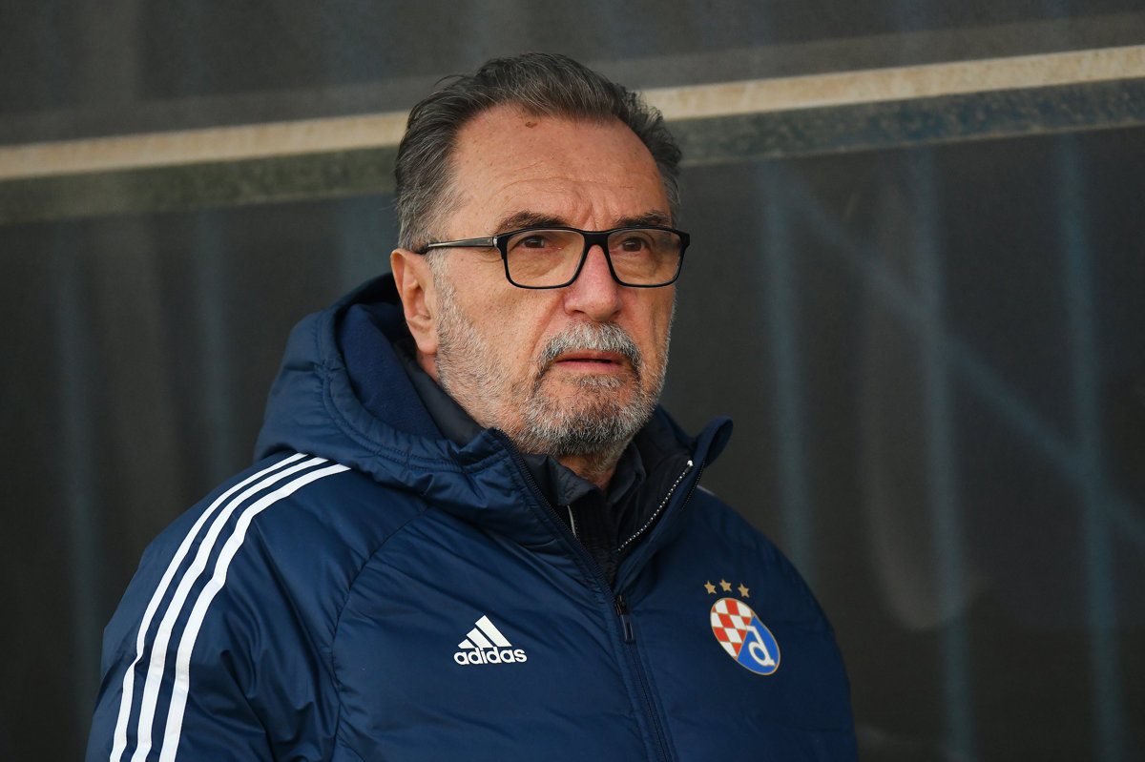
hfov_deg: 6.9
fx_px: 9537
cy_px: 381
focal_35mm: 300
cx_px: 572
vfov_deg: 4.6
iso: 1600
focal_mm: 300
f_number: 3.2
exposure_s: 1/640
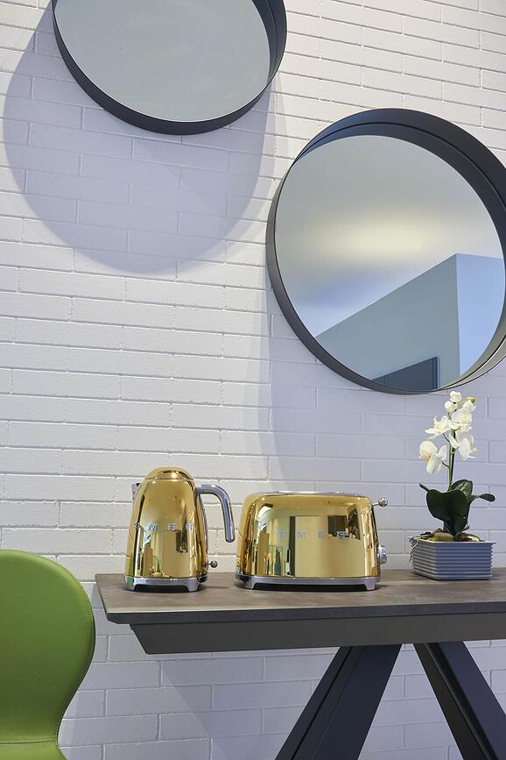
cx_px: 253
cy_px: 380
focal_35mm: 34
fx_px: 717
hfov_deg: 38.9
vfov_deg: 55.8
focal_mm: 34
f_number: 16
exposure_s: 1/1.3
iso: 100
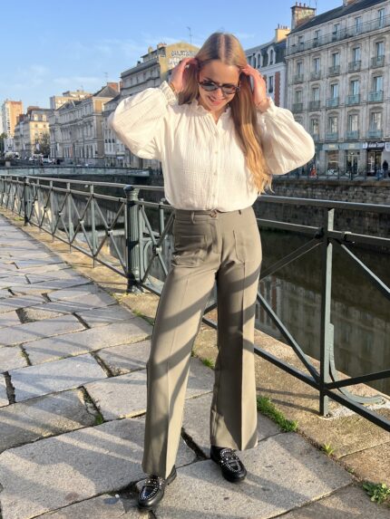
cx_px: 195
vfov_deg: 67.3
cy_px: 260
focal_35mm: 26
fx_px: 390
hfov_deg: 53.1
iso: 50
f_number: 1.5
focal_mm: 5.7
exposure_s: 1/1326
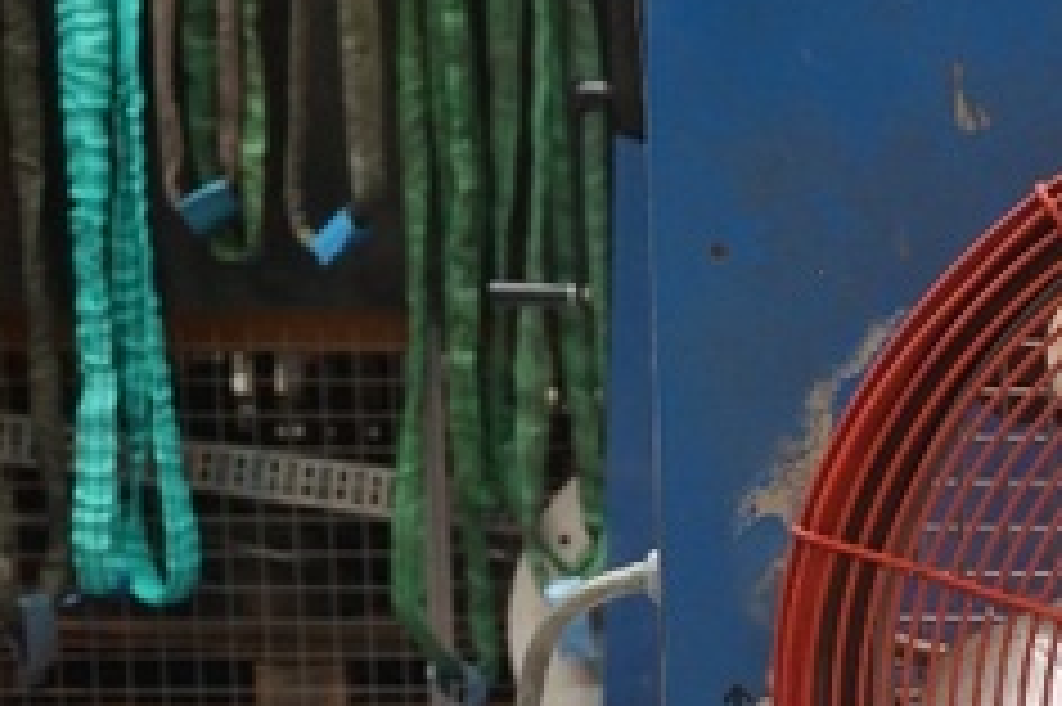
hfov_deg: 16.7
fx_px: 3376
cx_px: 1440
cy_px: 769
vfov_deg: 11.8
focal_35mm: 115
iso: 800
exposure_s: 1/160
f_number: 4.5
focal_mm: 25
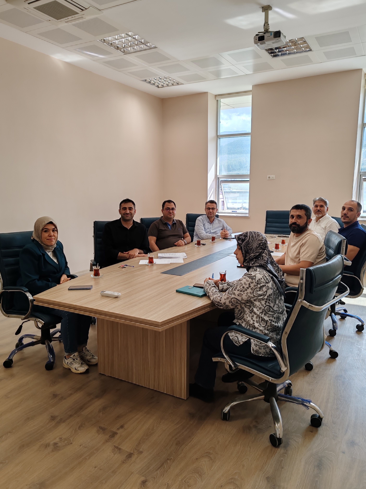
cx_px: 183
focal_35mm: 27
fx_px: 381
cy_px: 244
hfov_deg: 51.4
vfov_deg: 65.3
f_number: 1.9
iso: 125
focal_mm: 6.12
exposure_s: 1/100
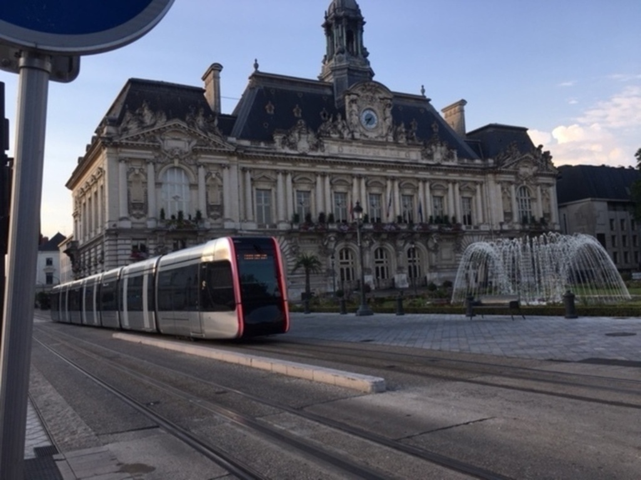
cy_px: 240
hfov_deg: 61.7
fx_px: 537
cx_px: 320
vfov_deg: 48.2
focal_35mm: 29
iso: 25
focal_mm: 4.15
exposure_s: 1/503
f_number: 2.2
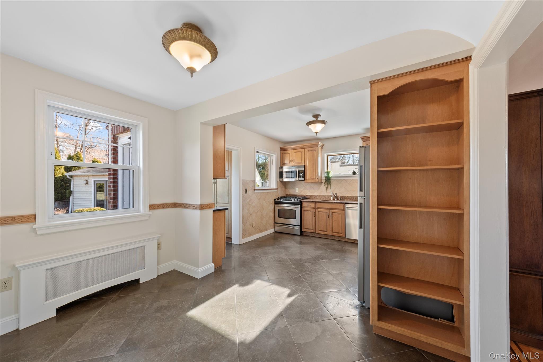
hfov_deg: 109.4
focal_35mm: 13
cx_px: 272
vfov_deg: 86.5
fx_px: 192
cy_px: 181
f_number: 8
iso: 100
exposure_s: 1/3
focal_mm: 8.5
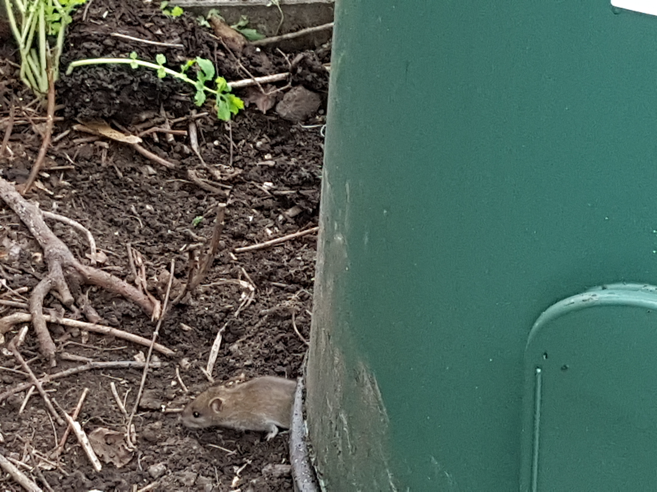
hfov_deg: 67.3
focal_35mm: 26
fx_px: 493
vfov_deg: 53.1
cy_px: 246
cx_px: 328
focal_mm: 4.2
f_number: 1.7
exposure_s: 1/50
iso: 160
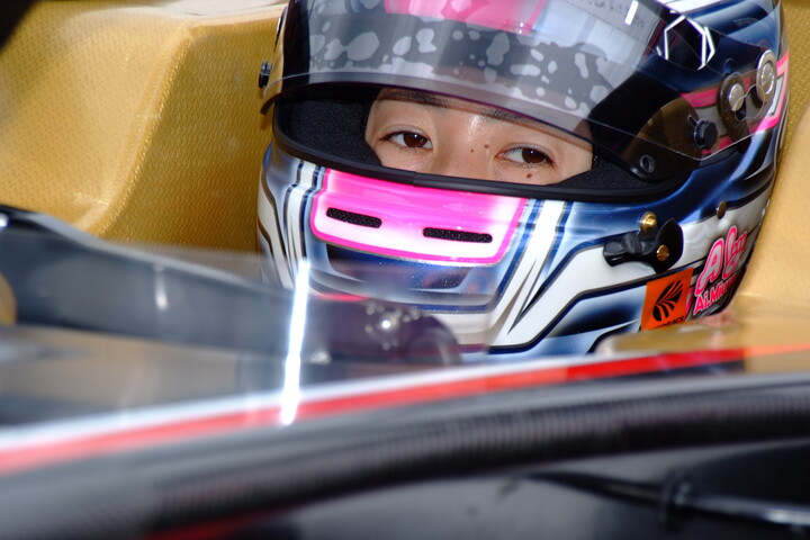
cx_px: 405
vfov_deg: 4.6
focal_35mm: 300
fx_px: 6749
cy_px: 270
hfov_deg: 6.9
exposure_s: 1/142
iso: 100
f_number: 5.6
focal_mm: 200
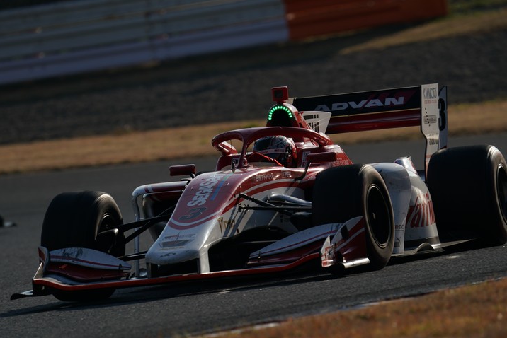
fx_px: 8495
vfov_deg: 2.3
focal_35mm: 603
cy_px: 169
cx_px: 253
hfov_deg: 3.4
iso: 200
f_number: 9
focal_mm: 600
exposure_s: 1/800
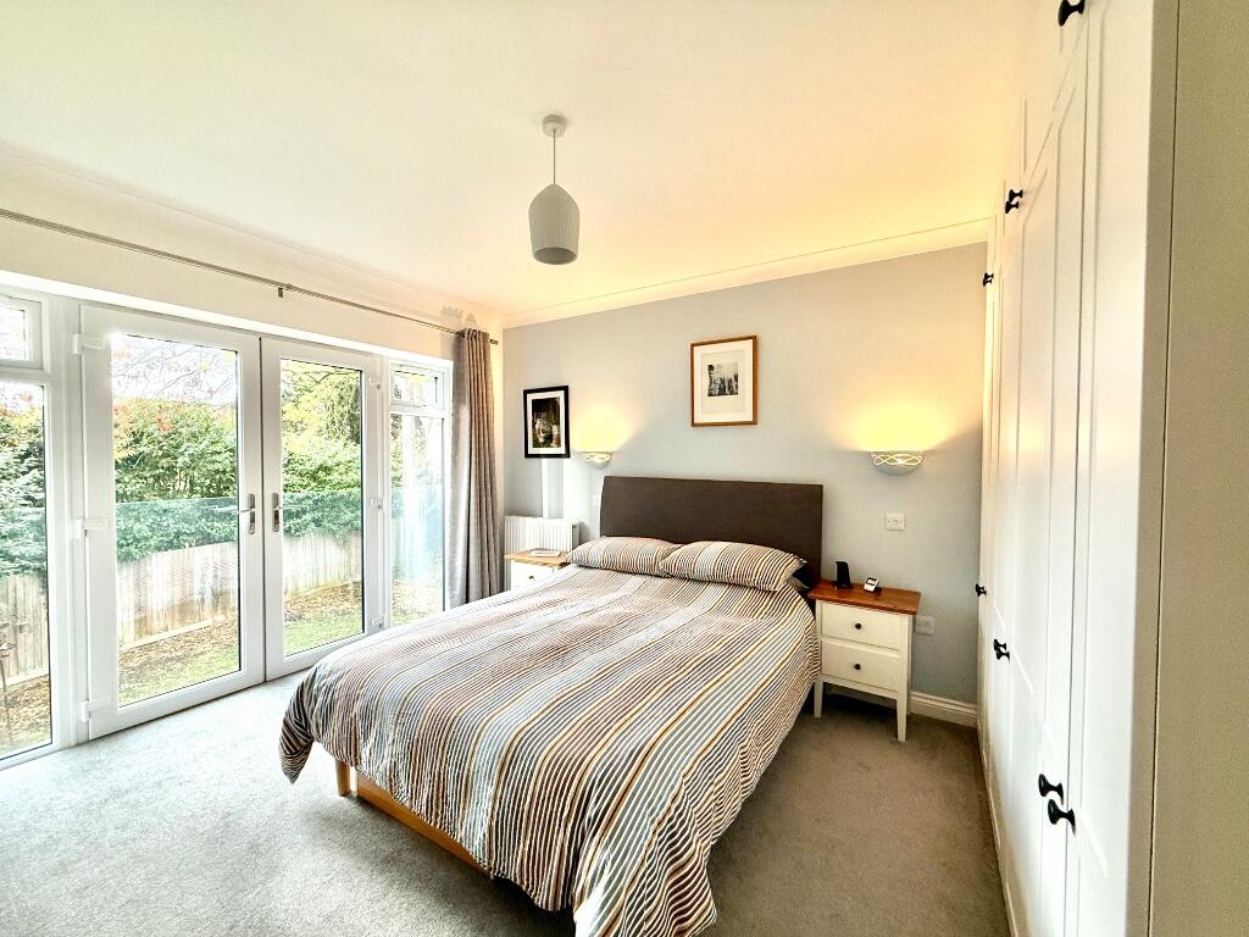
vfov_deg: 85.7
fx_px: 505
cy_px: 468
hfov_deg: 102.1
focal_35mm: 14
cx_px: 624
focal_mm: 2.22
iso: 320
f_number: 2.2
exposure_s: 1/100
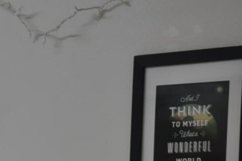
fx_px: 1182
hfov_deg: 11.0
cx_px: -186
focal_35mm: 176
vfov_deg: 7.5
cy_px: 316
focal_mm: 27
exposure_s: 1/60
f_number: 4
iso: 800
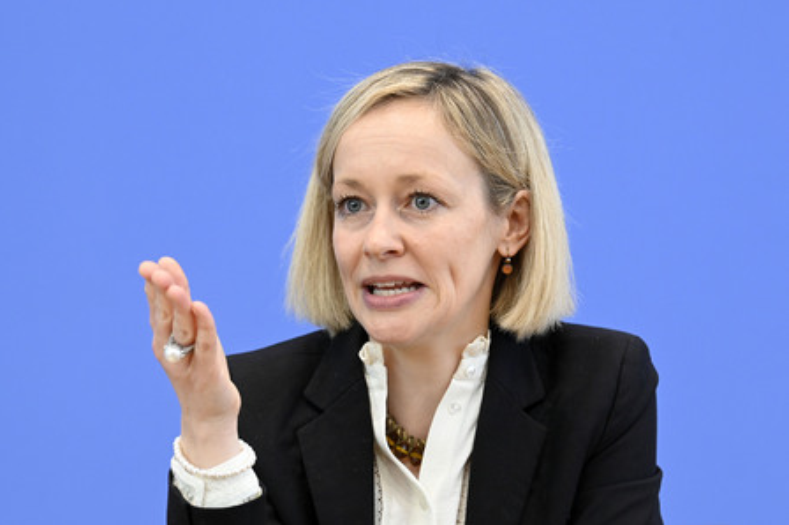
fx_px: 2869
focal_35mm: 131
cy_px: 262
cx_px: 394
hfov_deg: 15.7
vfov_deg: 10.5
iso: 4000
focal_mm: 130
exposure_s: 1/400
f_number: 6.3
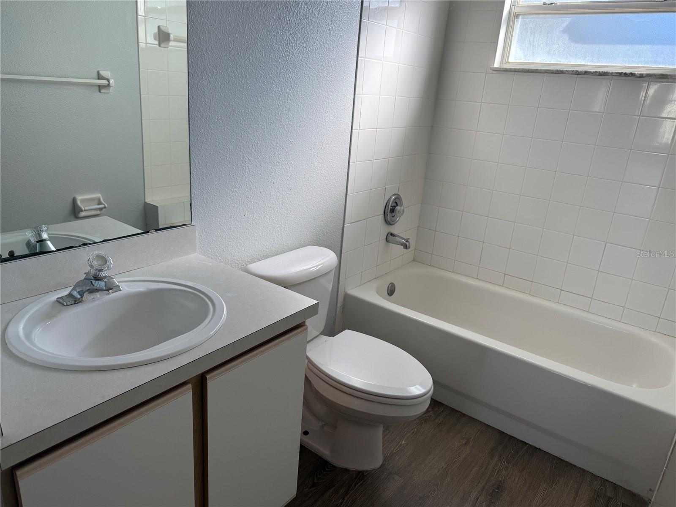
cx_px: 338
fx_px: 469
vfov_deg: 56.8
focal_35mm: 24
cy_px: 254
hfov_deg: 71.6
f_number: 1.78
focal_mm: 6.76
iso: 100
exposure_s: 1/445
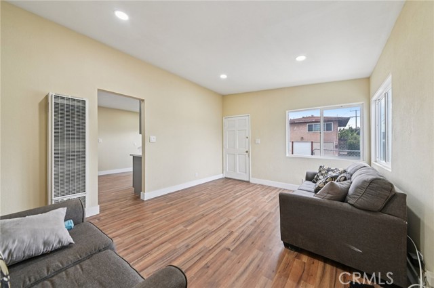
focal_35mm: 12
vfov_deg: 89.8
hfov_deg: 112.7
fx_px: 144
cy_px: 144
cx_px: 217
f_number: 8
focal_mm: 12
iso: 250
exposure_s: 1/13
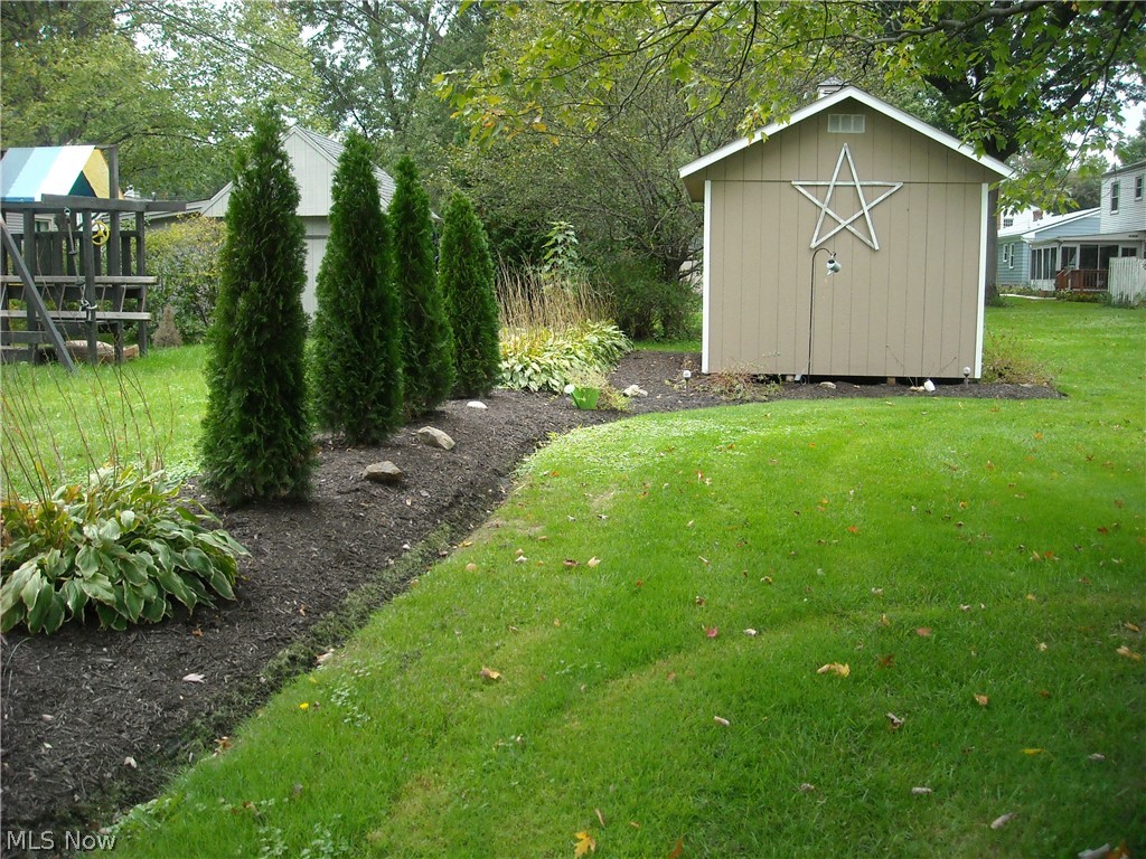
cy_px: 430
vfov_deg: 40.7
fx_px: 1159
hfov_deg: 52.6
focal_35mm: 35
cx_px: 573
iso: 259
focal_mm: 5.7
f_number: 2.8
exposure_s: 1/148
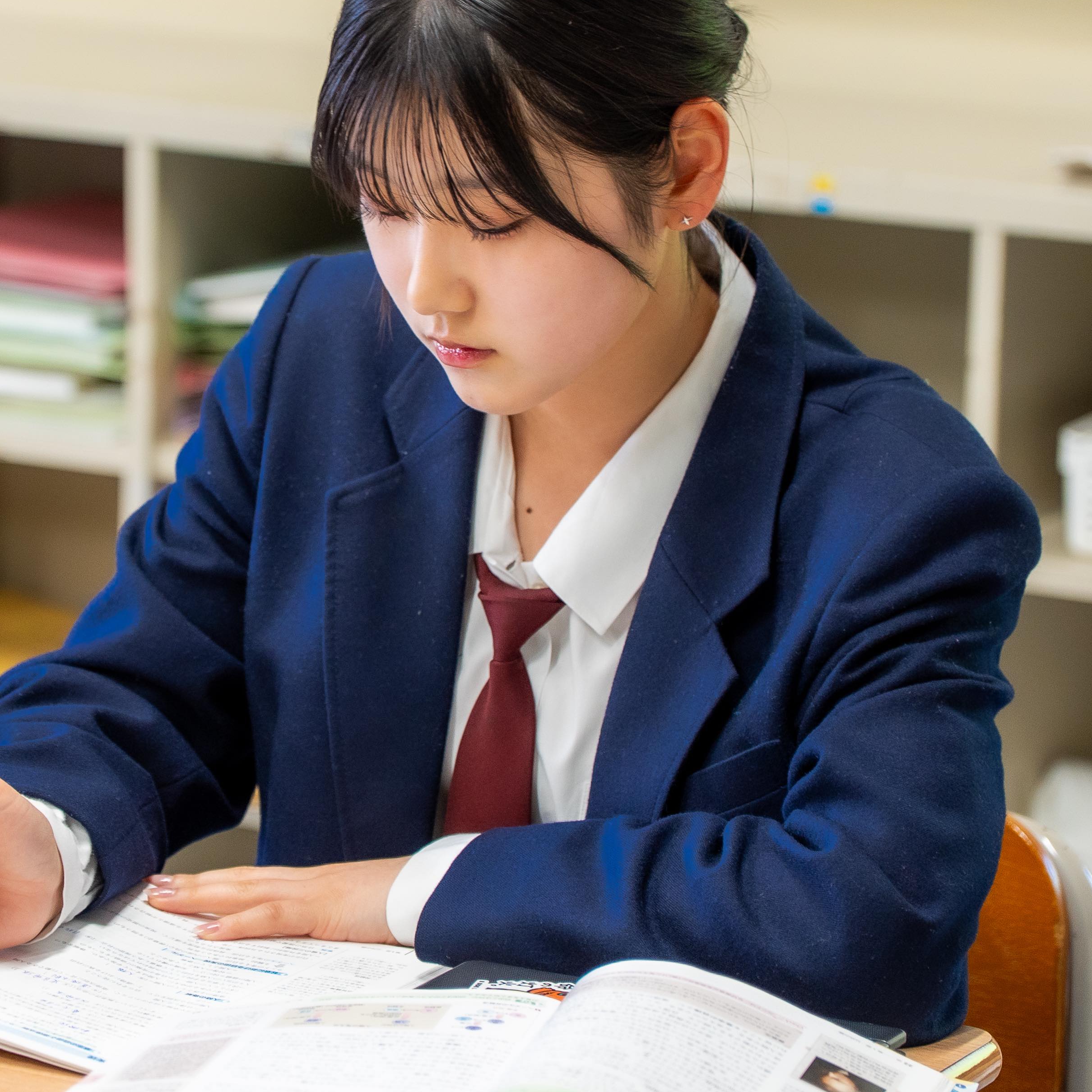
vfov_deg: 10.3
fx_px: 6067
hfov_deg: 10.3
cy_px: 471
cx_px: 317
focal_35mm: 170
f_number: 2.8
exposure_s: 1/80
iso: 500
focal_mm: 70
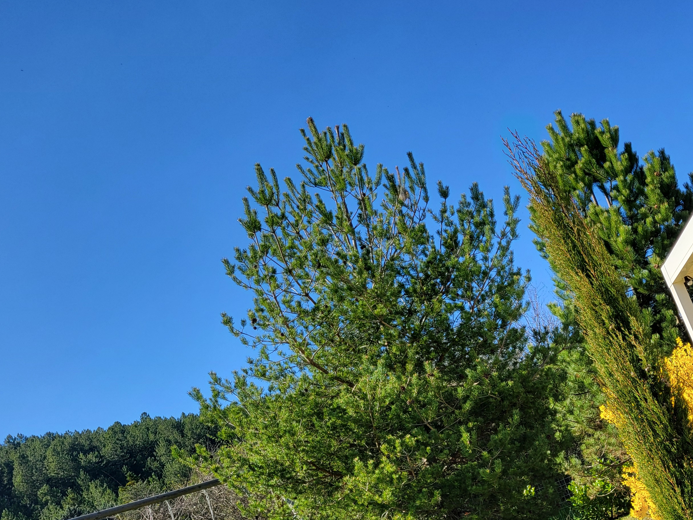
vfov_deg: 32.7
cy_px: 414
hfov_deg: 42.1
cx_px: 546
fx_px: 861
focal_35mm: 43
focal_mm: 5.4
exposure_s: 1/1176
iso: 40
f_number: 1.8
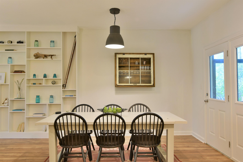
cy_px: 81
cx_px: 122
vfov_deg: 47.9
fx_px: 182
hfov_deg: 67.4
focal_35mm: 27
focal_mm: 18
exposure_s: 1/2.5
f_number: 5
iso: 200
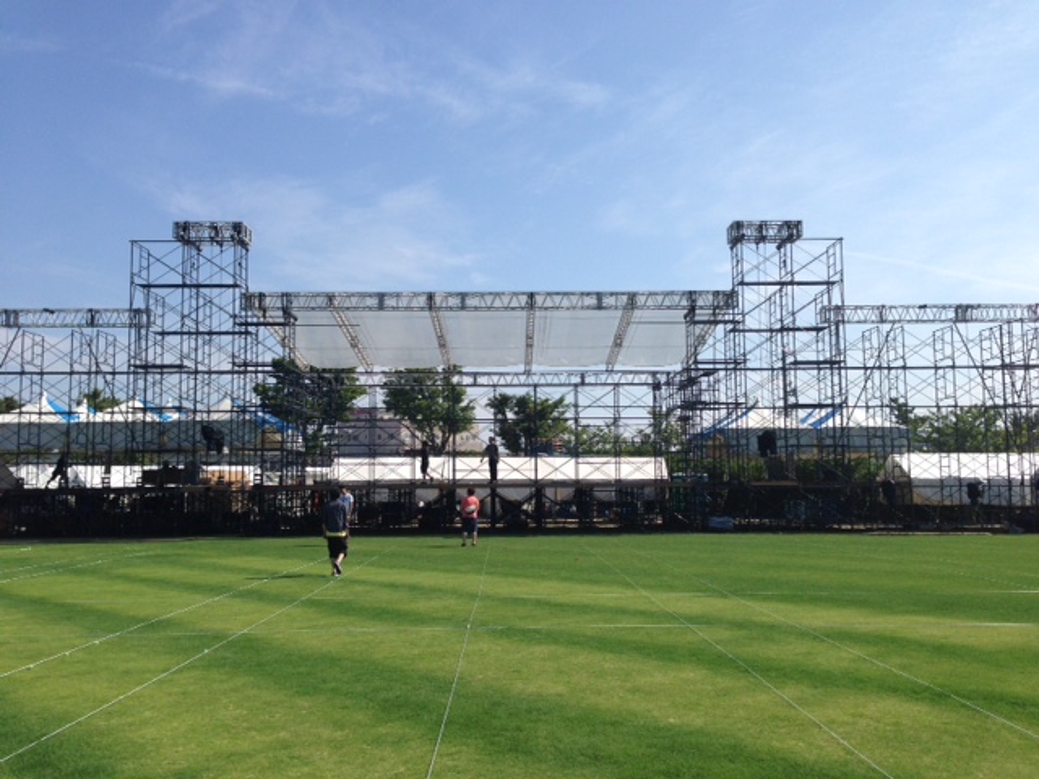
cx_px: 520
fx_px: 990
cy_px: 390
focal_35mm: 33
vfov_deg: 42.9
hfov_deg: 55.4
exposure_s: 1/2088
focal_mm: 4.12
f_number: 2.4
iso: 50
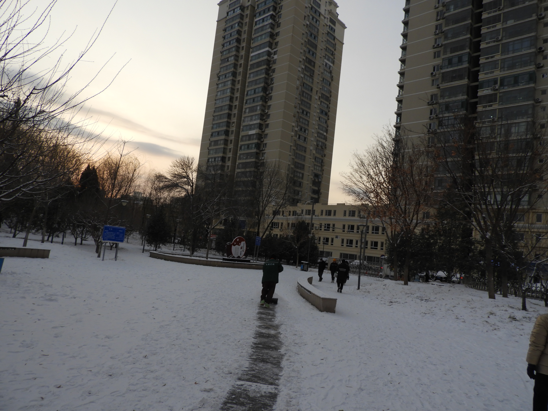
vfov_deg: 56.8
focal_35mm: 24
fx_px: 380
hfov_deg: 71.6
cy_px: 206
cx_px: 274
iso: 100
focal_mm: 4.3
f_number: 3.3
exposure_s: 1/500
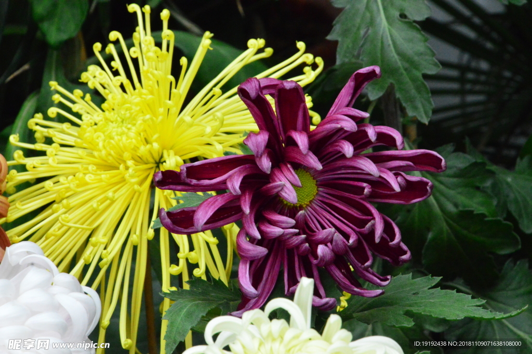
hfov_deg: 4.6
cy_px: 177
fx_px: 6644
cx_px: 266
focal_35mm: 450
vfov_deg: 3.1
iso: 6400
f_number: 22
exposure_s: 1/200
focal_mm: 300
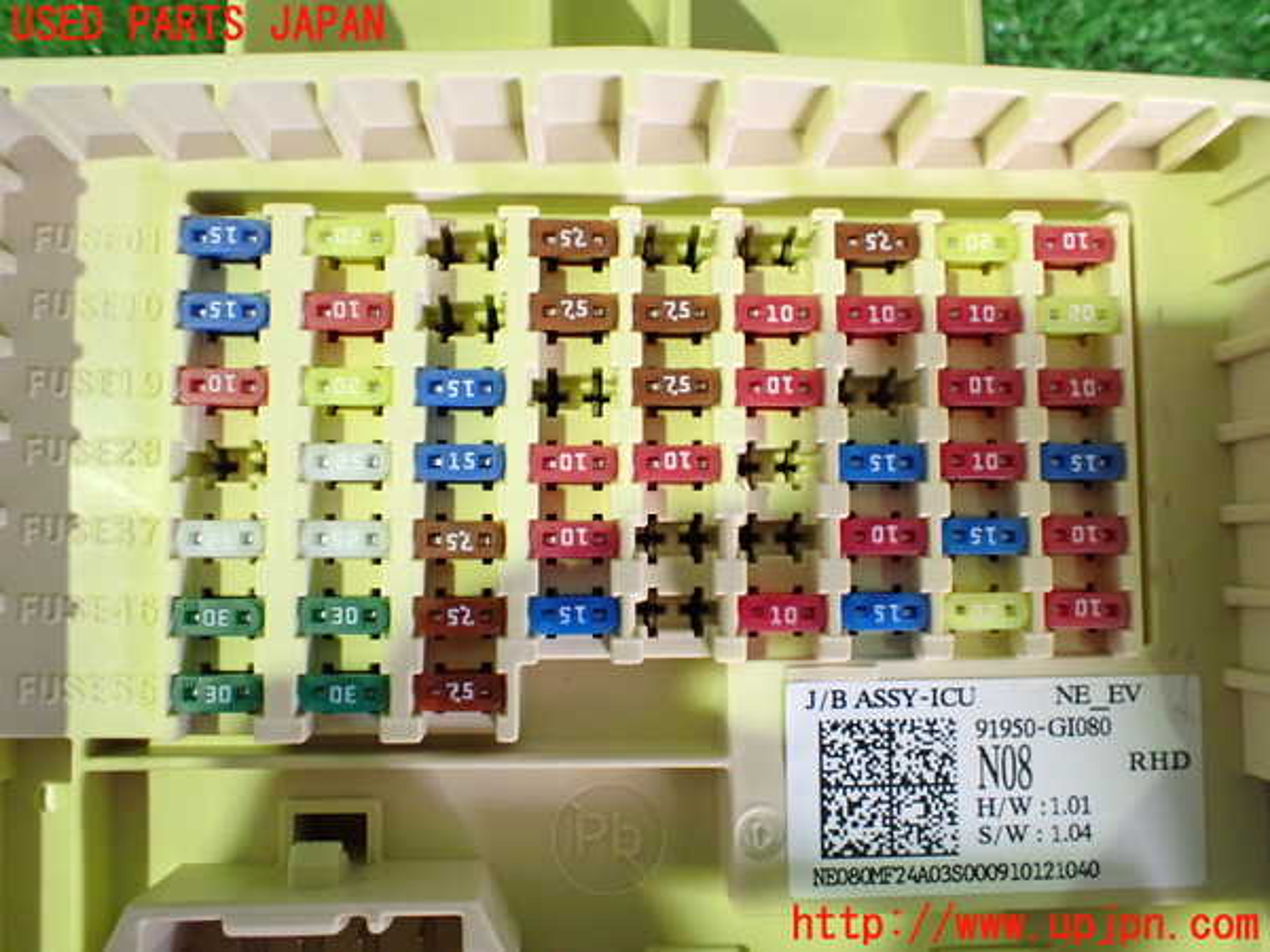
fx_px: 1101
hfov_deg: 60.0
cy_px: 476
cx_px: 635
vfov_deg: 46.8
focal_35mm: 30
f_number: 2.3
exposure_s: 1/30
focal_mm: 5.4
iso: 1000
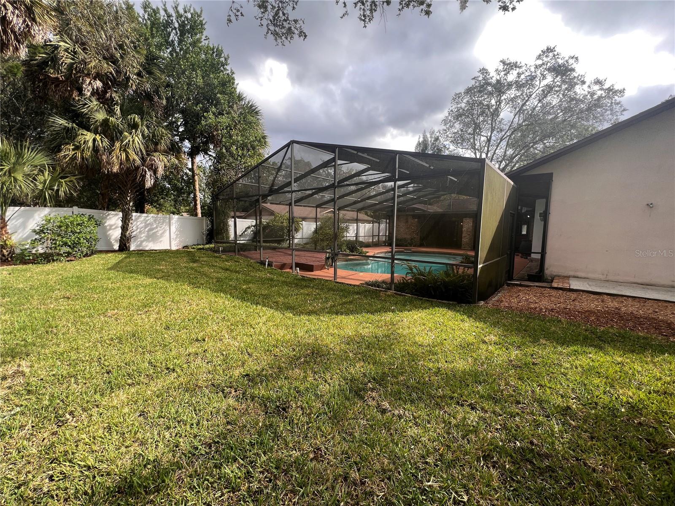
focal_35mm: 13
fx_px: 253
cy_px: 253
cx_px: 338
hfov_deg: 106.2
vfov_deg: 89.9
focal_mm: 1.57
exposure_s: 1/367
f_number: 1.8
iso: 32
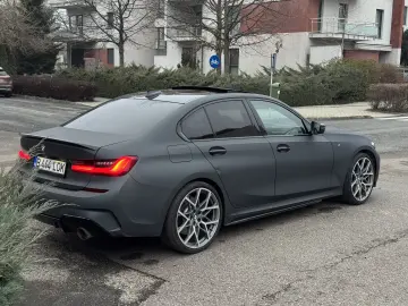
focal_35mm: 48
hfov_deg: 39.7
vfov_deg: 30.3
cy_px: 153
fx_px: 566
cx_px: 204
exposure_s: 1/60
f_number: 1.78
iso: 250
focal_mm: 6.76
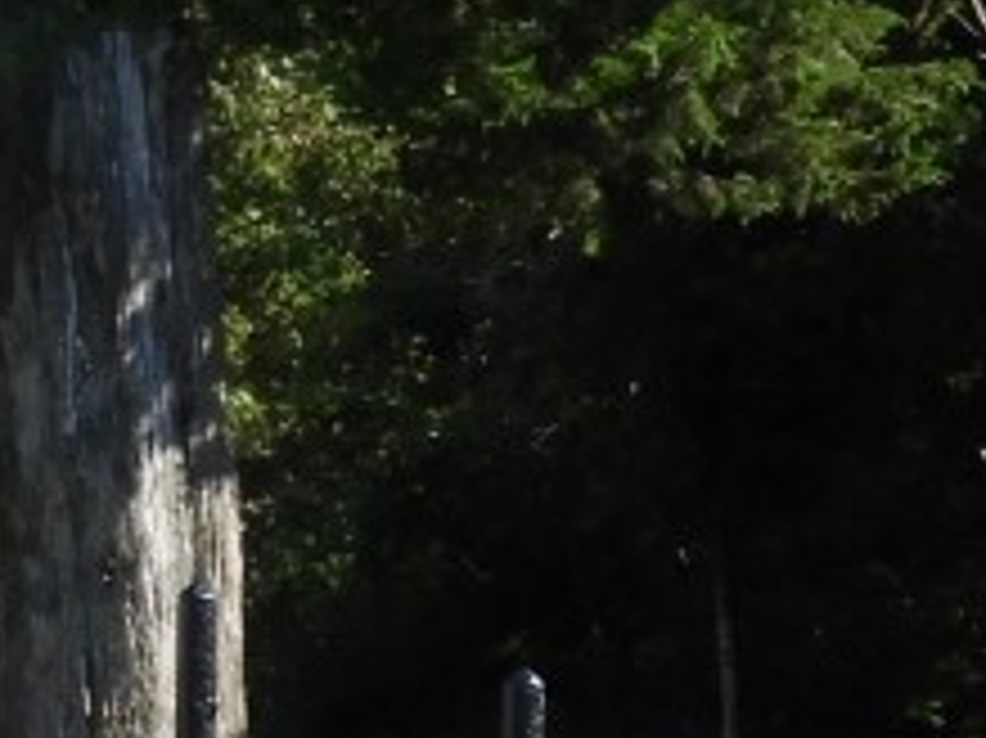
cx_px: -1598
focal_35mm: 296
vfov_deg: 5.0
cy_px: 252
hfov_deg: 6.3
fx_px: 8427
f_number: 4
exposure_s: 1/400
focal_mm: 8.1
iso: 100
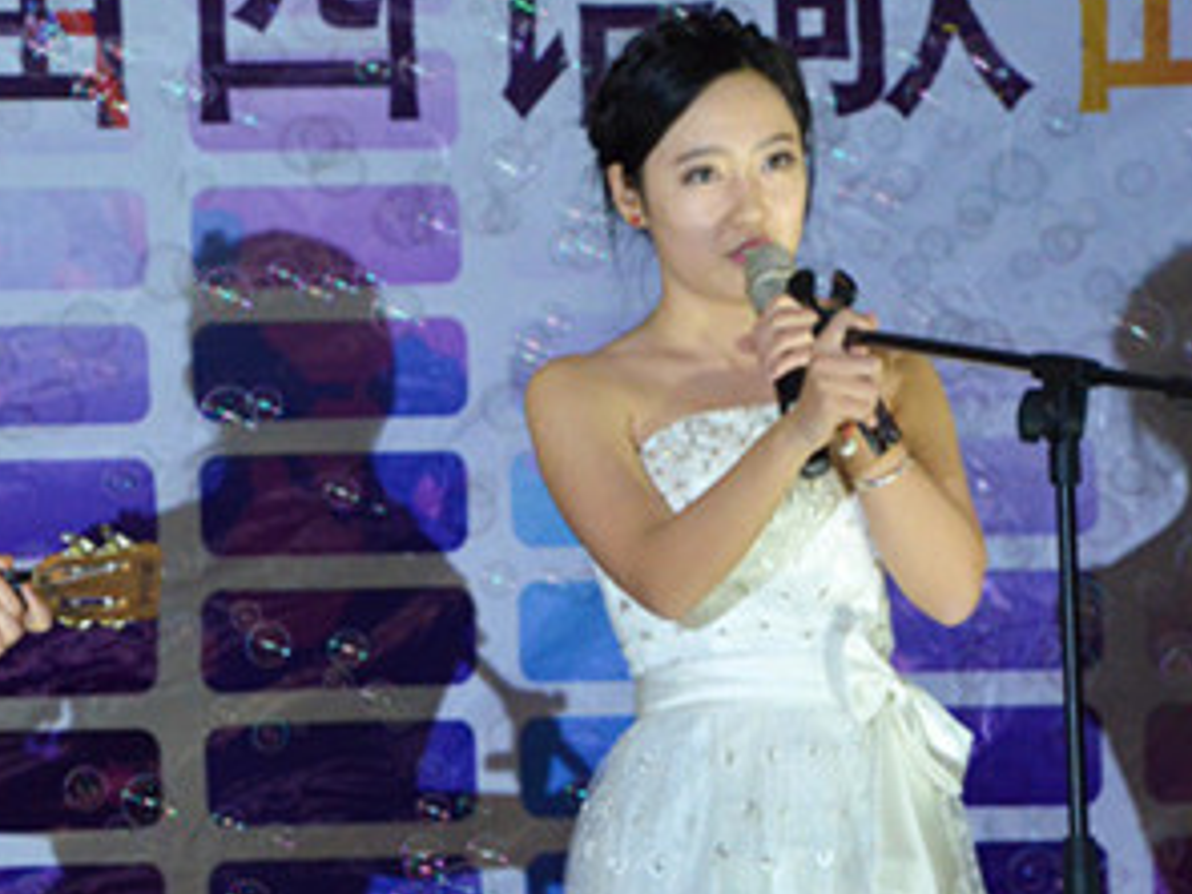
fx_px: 10571
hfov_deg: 6.4
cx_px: 145
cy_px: 552
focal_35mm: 307
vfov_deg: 4.8
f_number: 5.6
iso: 2000
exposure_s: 1/125
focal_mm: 105
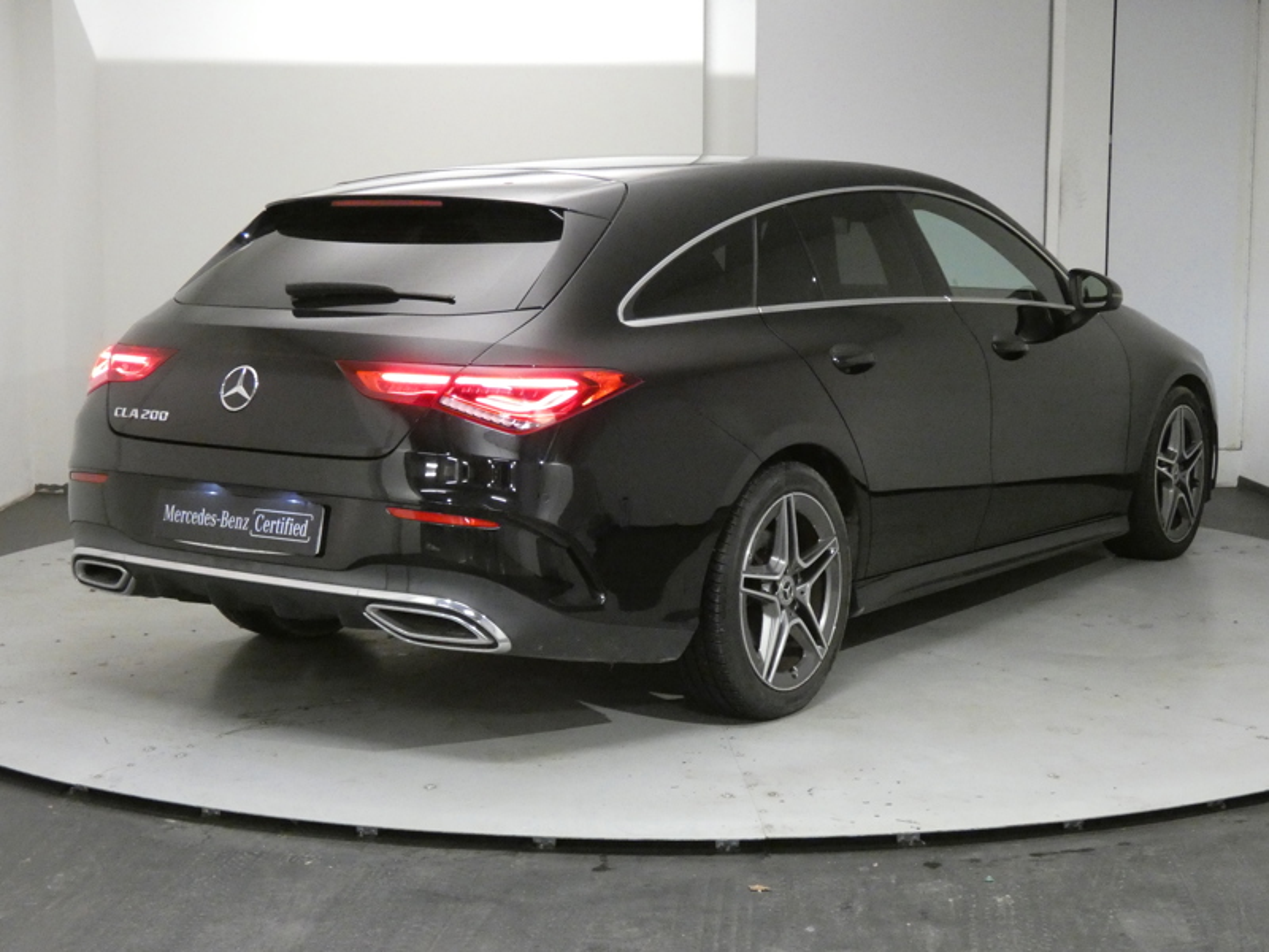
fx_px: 1943
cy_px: 476
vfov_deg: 27.5
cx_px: 634
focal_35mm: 53
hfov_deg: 36.2
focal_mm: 9.5
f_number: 3.9
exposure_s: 1/50
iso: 1600
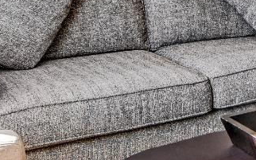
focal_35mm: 76
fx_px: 530
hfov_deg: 24.5
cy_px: -71
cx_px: 308
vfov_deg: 15.9
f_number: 4.5
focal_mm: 11
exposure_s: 1/80
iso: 100
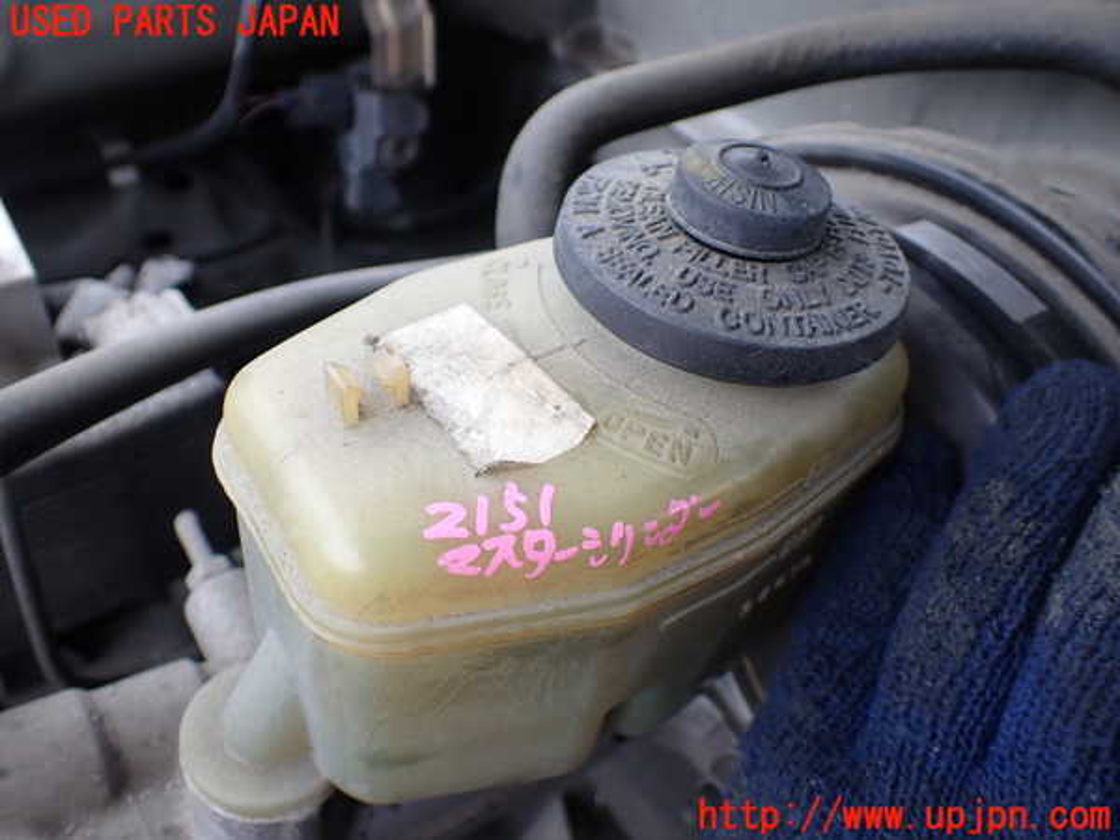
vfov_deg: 46.8
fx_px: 971
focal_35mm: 30
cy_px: 420
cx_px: 560
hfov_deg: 60.0
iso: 100
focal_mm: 5.4
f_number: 2.3
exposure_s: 1/125
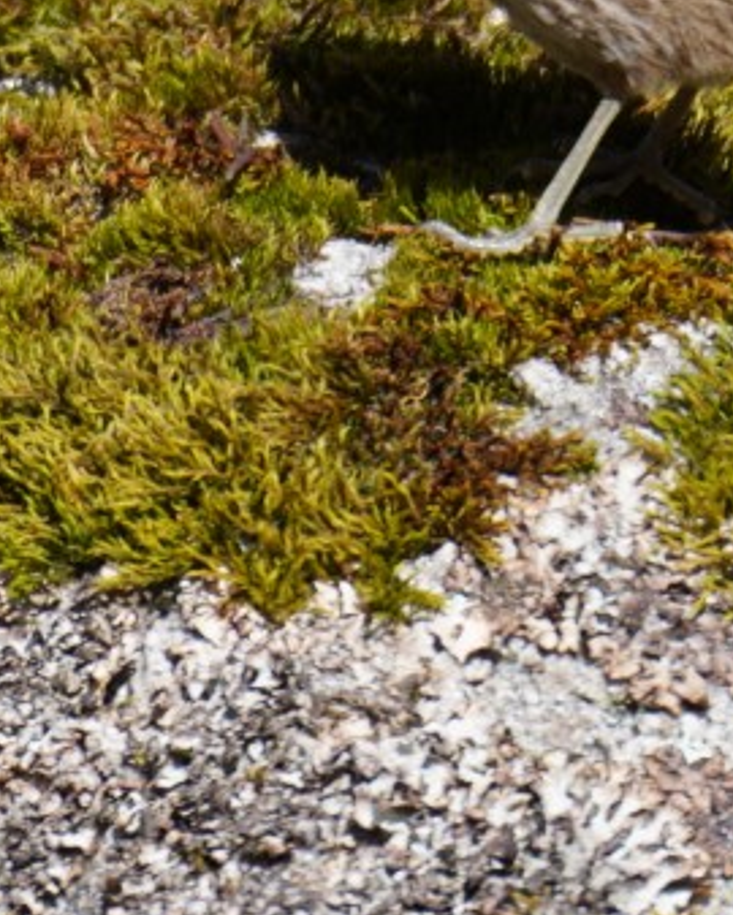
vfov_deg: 0.6
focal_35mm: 3380
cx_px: 187
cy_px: -288
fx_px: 91574
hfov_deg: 0.5
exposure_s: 1/400
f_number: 6.7
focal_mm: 500
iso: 160
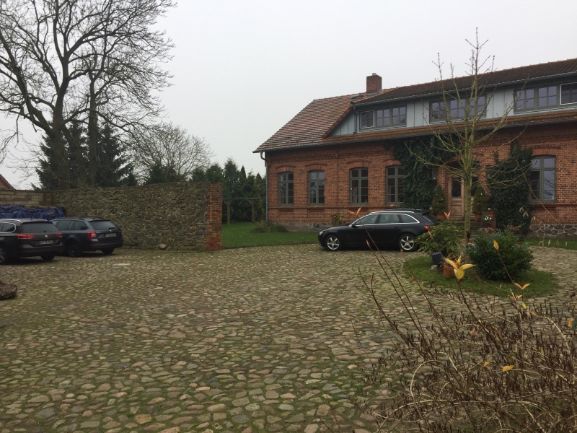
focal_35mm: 29
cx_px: 288
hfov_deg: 61.7
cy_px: 216
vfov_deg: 48.2
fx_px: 483
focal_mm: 4.15
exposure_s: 1/100
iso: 32
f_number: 2.2
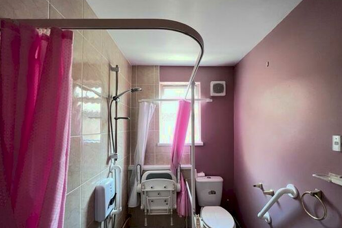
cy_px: 126
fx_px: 133
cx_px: 175
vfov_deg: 81.0
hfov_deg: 104.2
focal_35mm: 14
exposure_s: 1/60
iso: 500
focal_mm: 1.57
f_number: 1.8
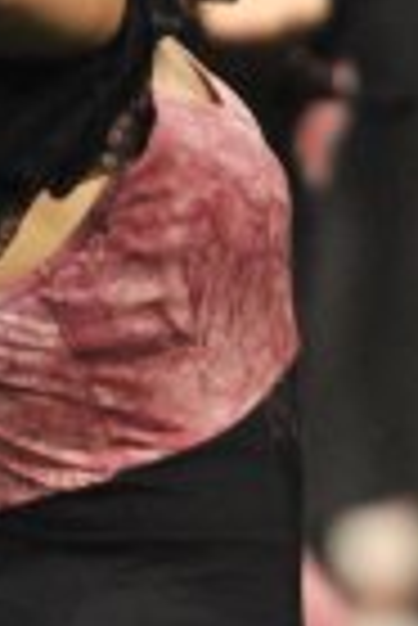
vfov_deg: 1.6
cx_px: 7
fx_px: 22462
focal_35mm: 1293
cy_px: 257
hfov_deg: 1.1
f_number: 2.8
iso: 1600
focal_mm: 200
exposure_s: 1/500
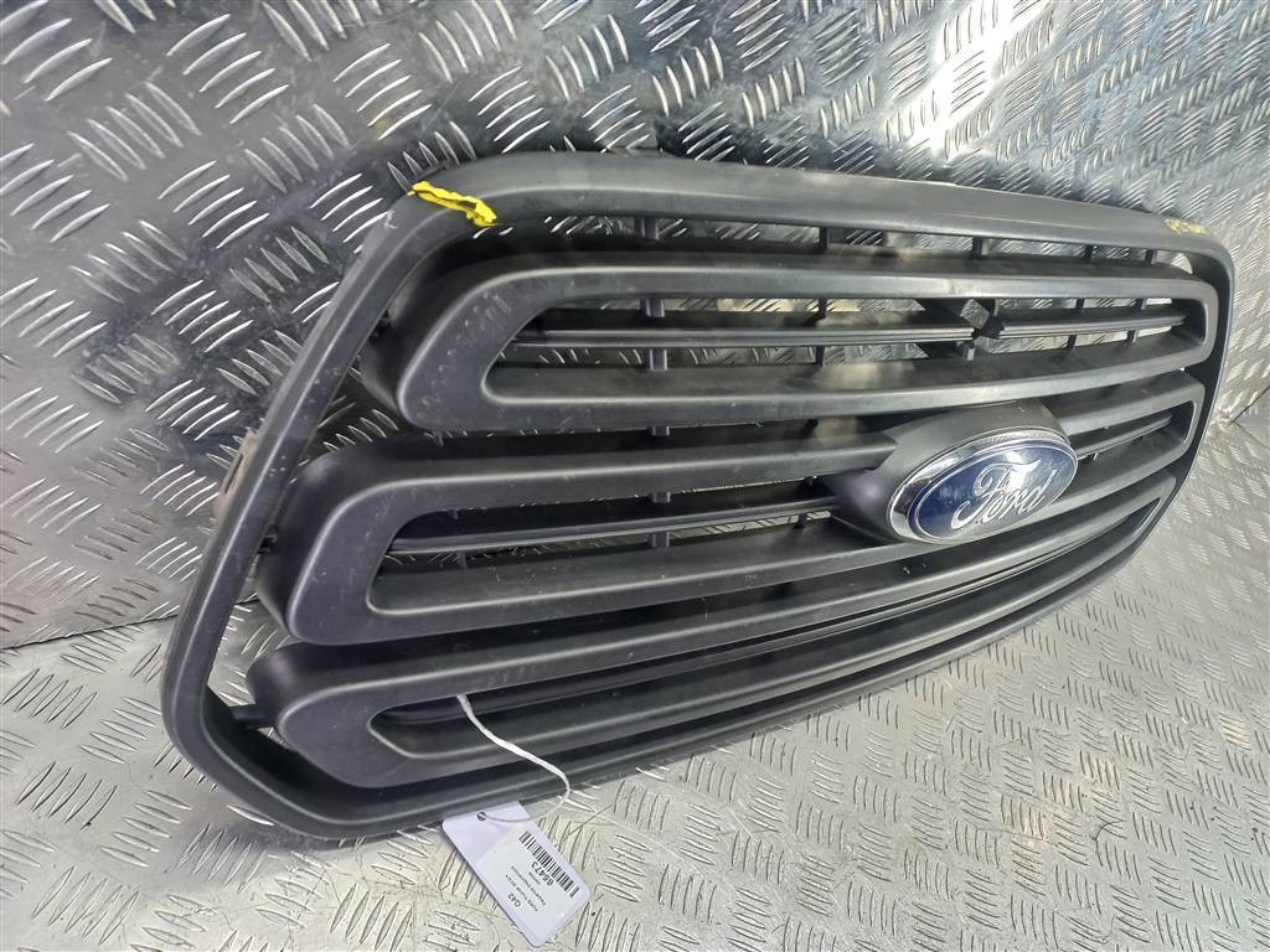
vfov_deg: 54.9
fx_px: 917
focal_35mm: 25
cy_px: 476
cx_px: 635
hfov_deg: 69.4
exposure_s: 1/50
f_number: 1.8
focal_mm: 4.6
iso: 160
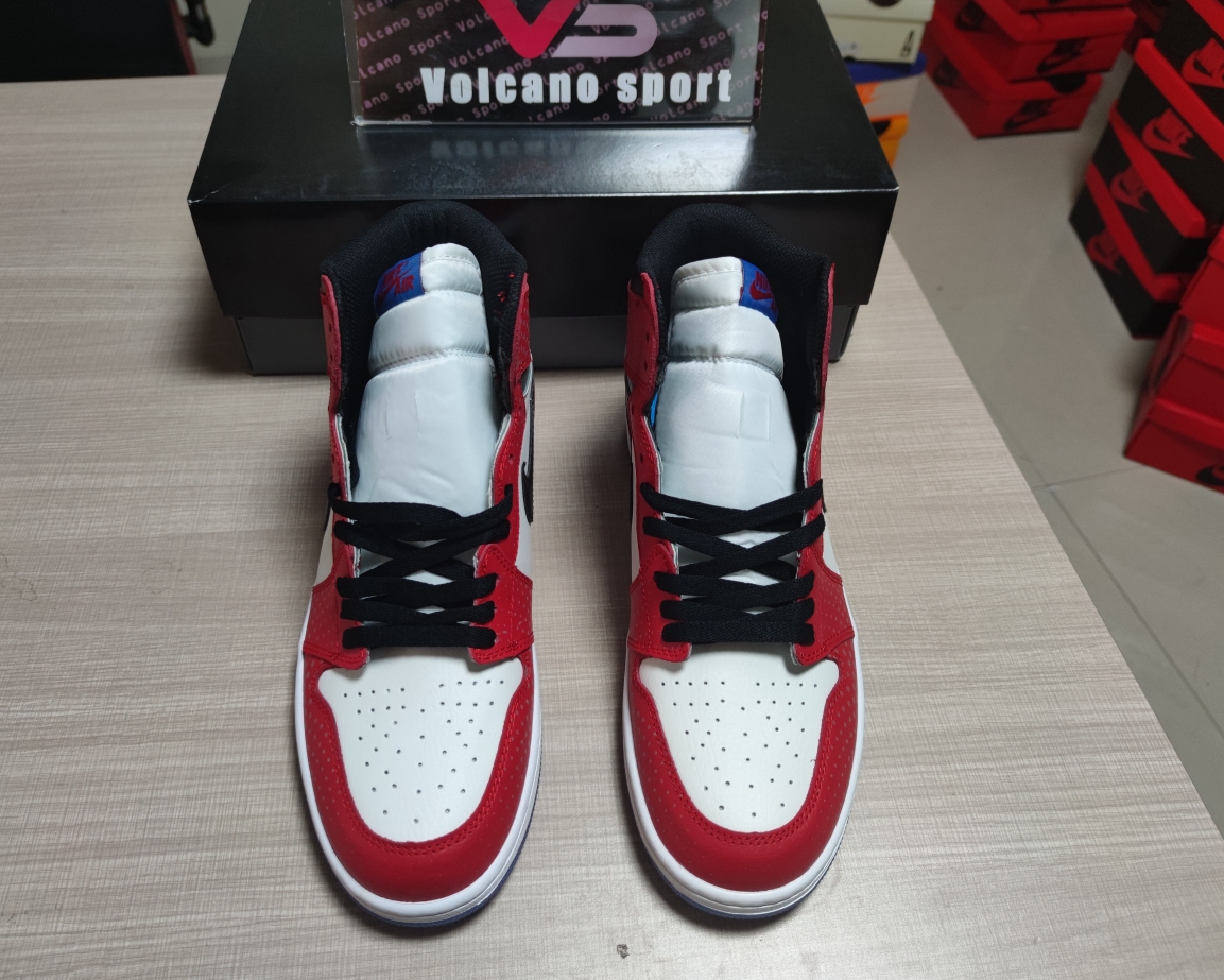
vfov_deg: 54.9
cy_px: 483
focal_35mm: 26
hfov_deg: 66.0
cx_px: 596
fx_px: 942
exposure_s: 1/100
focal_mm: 6.72
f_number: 1.69
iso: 318
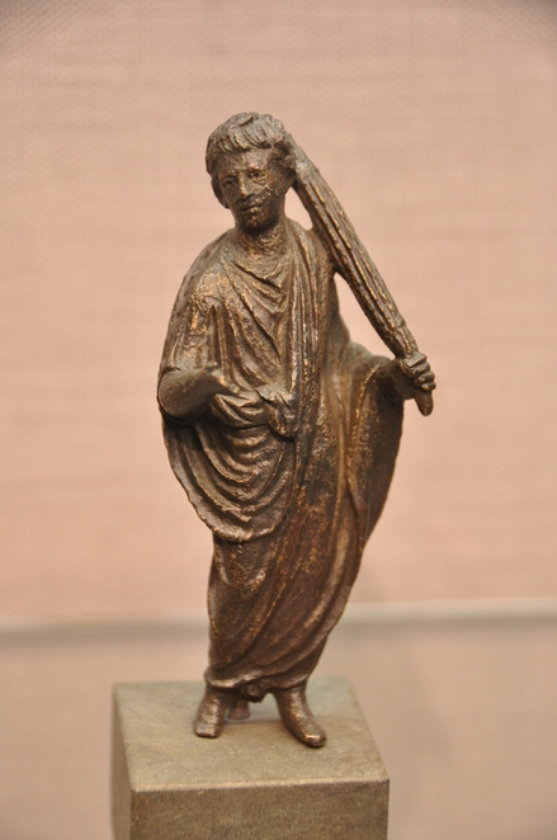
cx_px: 278
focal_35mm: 120
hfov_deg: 11.4
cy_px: 420
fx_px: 2795
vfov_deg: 17.1
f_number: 5
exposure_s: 1/80
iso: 1000
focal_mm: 80
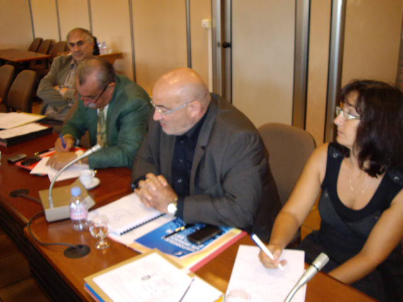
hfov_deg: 49.0
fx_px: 442
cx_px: 202
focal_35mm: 38
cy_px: 151
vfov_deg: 37.7
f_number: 2.7
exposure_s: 1/40
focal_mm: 6.2
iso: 200
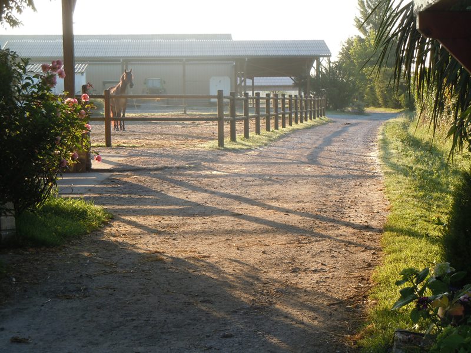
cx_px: 236
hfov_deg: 22.0
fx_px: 1211
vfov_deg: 16.6
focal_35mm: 89
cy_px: 176
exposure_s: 1/125
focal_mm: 16
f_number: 4.4
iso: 100
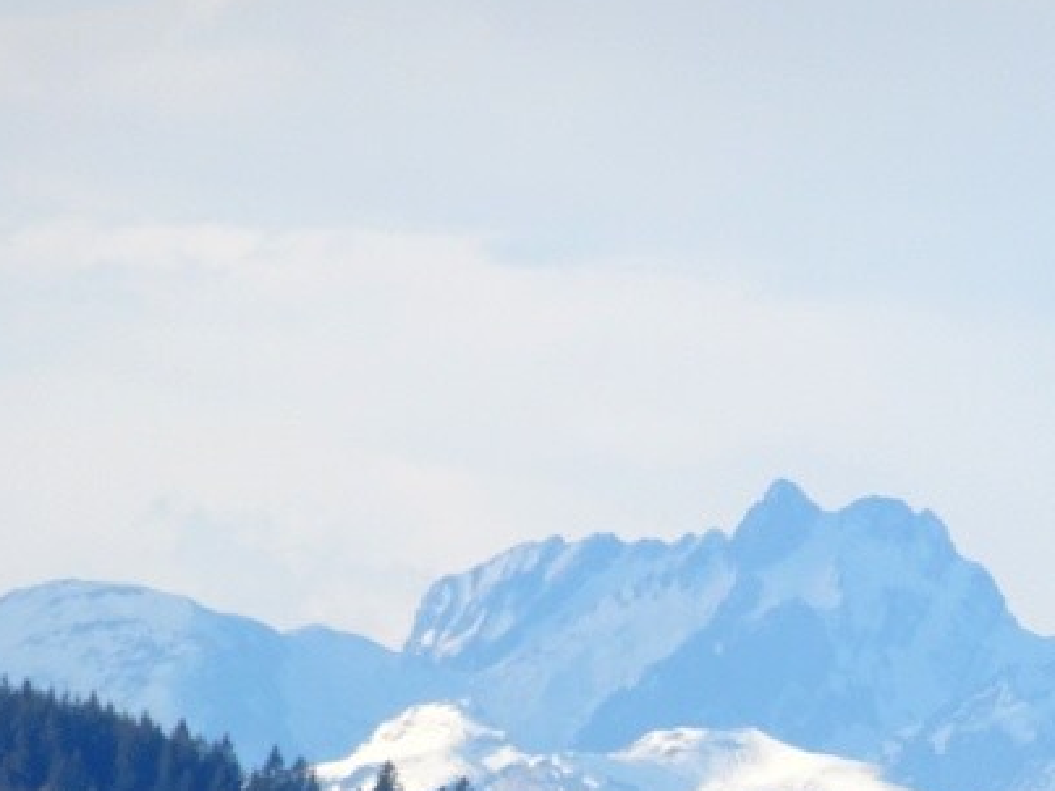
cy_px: 909
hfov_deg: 2.2
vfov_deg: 1.6
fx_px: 27513
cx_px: 1160
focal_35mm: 903
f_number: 6.3
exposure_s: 1/250
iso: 80
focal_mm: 60.59
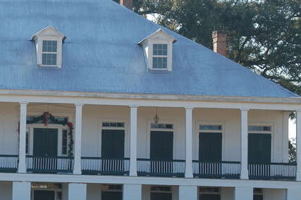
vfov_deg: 6.9
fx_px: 1663
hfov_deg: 10.3
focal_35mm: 199
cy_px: 90
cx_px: 43
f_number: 5.6
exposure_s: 1/500
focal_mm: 70
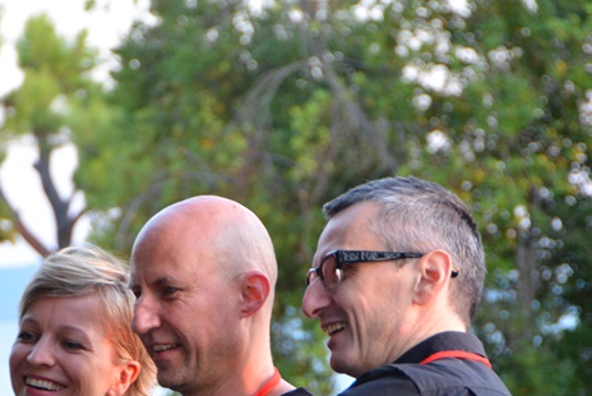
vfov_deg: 6.9
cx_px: 163
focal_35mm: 198
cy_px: 334
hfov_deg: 10.4
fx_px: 3258
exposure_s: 1/60
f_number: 5.6
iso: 1600
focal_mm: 102
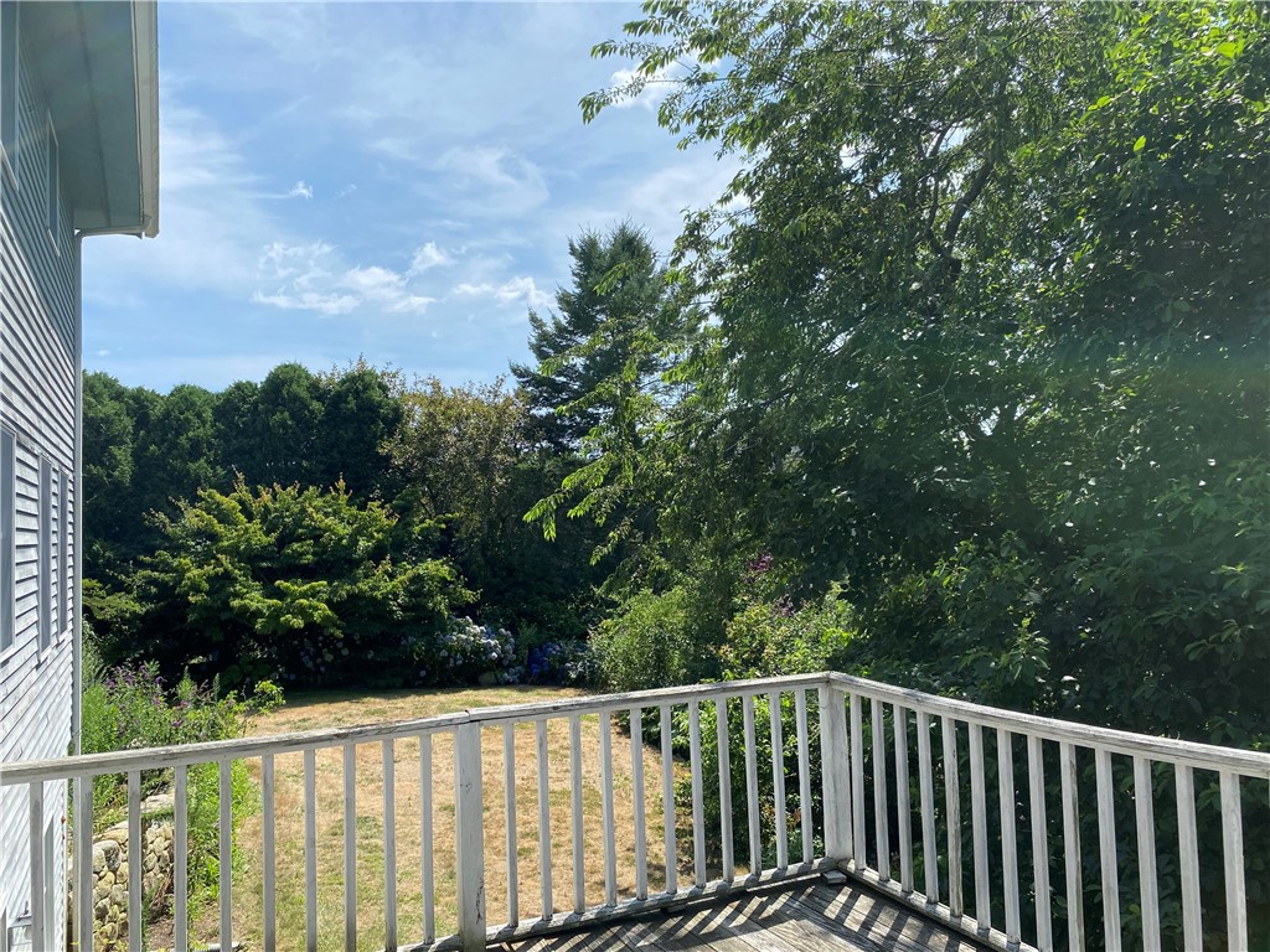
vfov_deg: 53.1
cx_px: 635
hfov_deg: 67.3
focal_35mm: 26
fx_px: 954
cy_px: 476
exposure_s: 1/3205
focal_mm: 4.25
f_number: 1.8
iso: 32
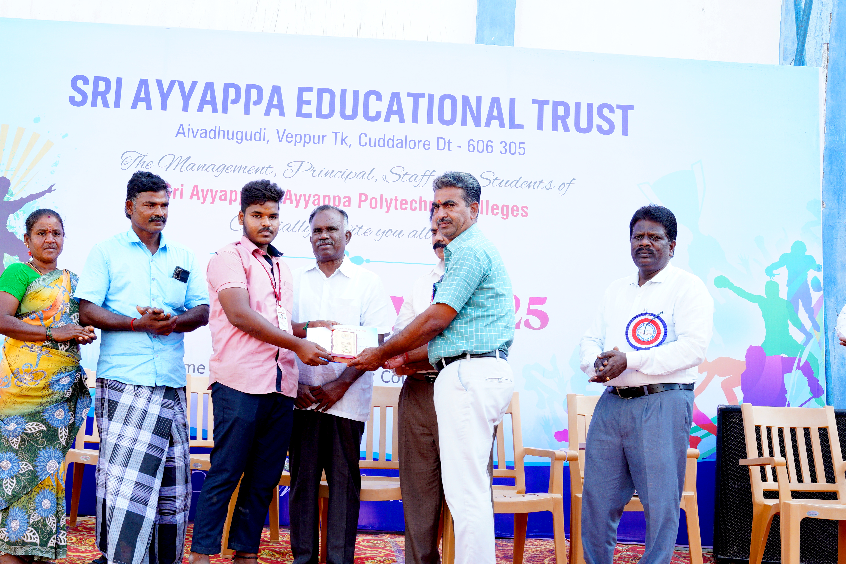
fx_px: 1079
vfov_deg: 29.1
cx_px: 327
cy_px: 361
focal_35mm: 46
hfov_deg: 42.5
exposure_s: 1/125
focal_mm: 34.7
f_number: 9
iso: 640
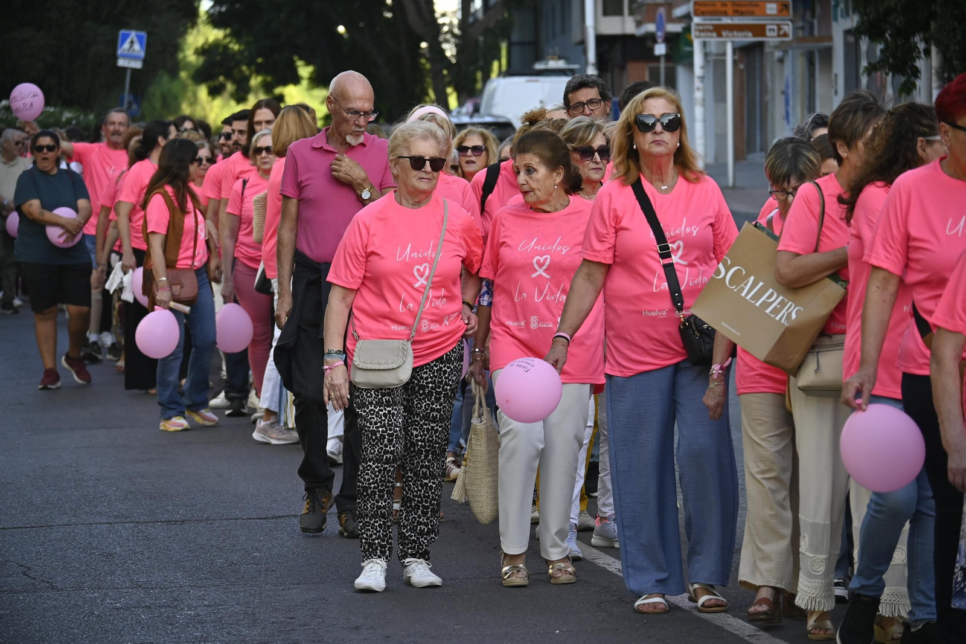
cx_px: 483
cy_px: 322
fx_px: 4627
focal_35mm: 172
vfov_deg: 8.0
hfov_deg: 11.9
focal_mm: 115
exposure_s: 1/400
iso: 250
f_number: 5.3
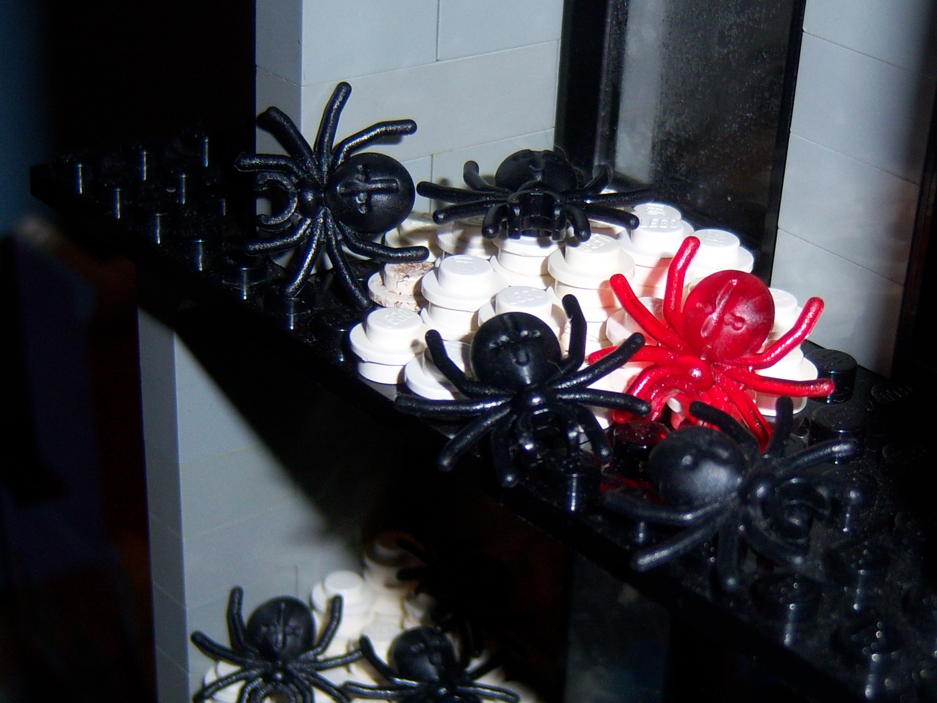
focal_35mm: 69
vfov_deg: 21.2
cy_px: 462
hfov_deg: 28.0
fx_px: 1868
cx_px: 632
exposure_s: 1/60
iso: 80
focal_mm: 7.5
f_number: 2.8
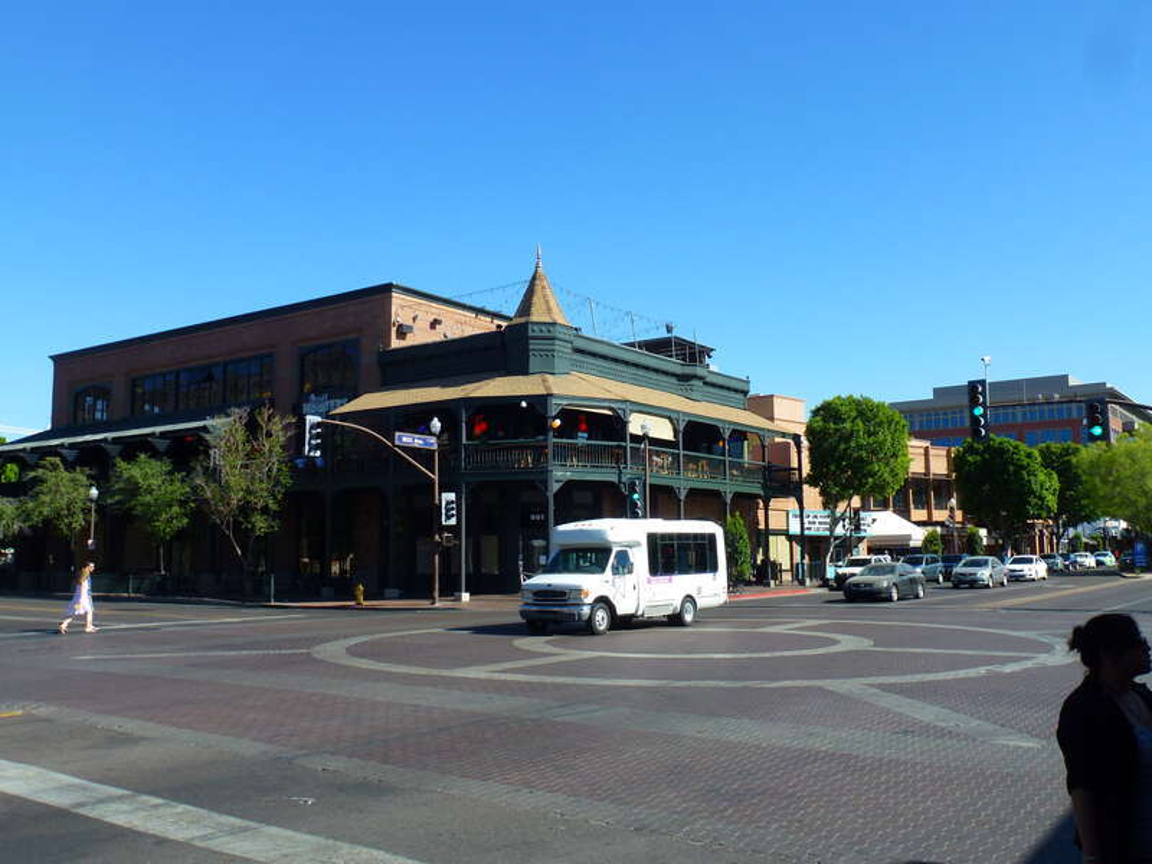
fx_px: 1032
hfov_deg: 58.4
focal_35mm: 31
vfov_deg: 45.4
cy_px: 432
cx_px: 576
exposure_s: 1/640
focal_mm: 5.4
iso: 100
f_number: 4
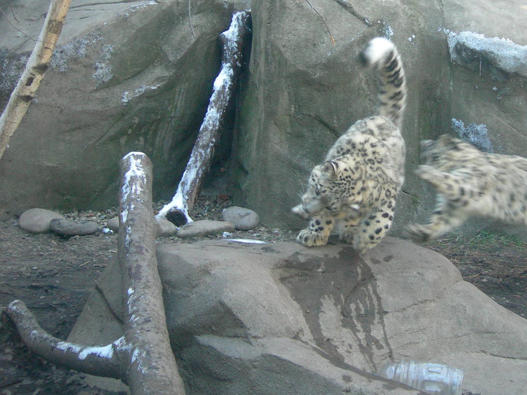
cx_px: 368
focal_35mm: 54
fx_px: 822
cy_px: 126
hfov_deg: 35.1
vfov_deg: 26.8
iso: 200
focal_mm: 7.8
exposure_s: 1/94
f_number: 2.8
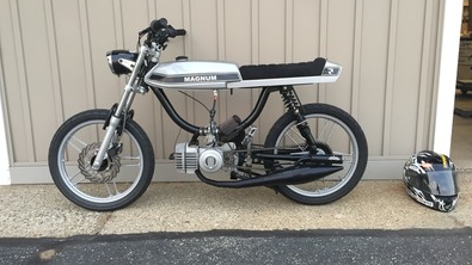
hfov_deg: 61.0
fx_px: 400
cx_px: 235
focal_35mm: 32
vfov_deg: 36.7
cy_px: 128
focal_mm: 4.15
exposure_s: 1/30
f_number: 2.2
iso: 80
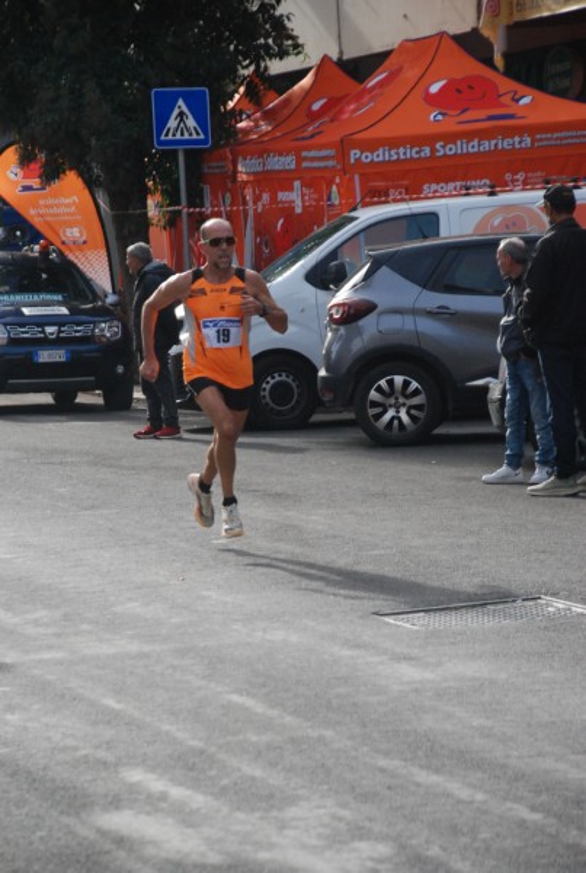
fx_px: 3826
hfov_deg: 8.8
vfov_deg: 13.0
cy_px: 436
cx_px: 293
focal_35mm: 158
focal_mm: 105
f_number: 5.6
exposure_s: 1/1000
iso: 1000
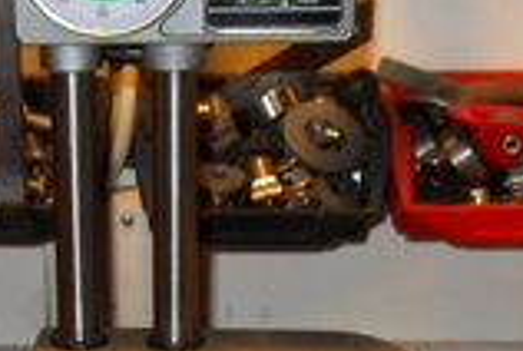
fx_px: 1339
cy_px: 358
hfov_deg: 21.7
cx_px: 63
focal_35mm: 92
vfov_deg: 14.7
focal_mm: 6.3
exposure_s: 1/45
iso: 400
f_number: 3.5
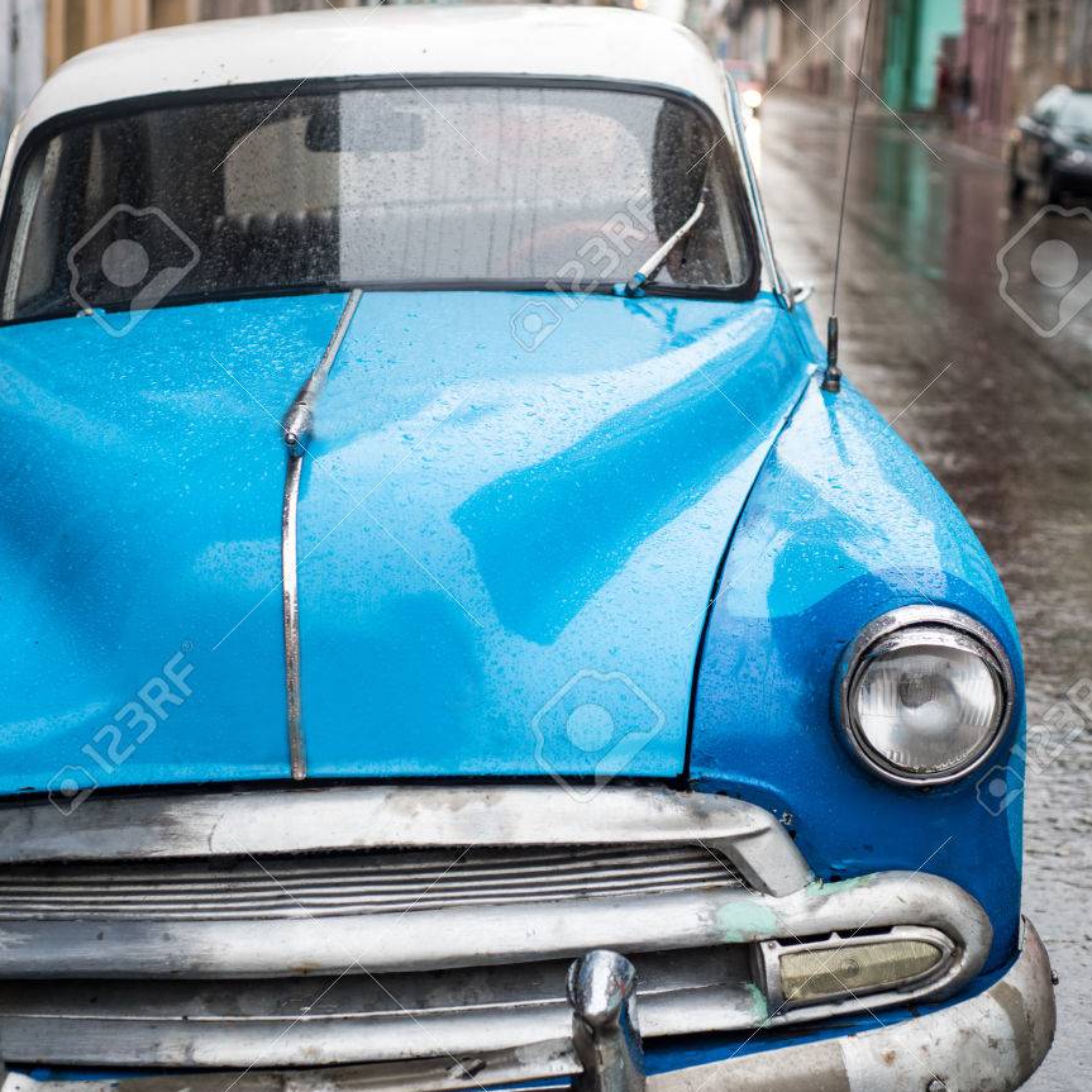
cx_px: 546
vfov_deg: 26.9
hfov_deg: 26.9
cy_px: 493
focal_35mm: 64
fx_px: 2284
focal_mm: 50
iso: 200
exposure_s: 1/100
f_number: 2.8
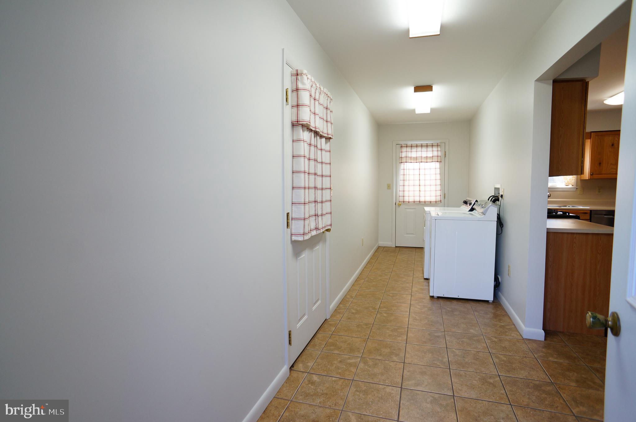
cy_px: 211
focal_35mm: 24
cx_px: 318
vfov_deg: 53.0
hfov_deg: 73.8
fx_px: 423
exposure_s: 1/60
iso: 250
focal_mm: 16
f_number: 4
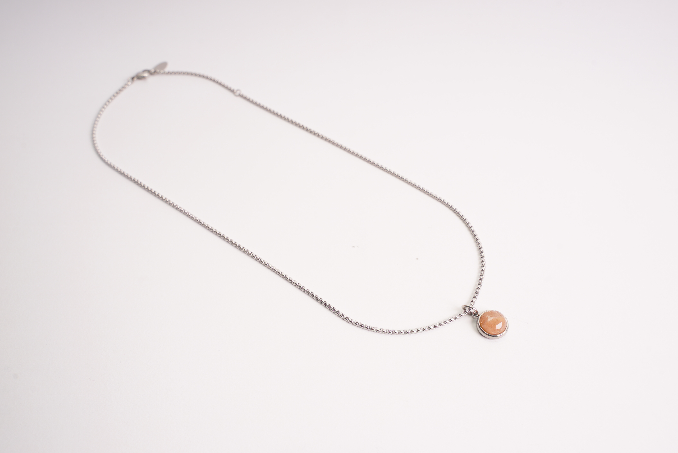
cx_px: 339
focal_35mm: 37
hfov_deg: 51.9
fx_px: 697
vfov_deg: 36.0
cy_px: 226
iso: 100
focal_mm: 37
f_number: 10
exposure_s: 1/200
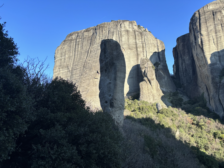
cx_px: 112
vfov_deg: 53.1
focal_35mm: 26
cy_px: 84
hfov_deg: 67.3
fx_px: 168
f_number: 1.6
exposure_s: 1/1437
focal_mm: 5.96
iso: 50
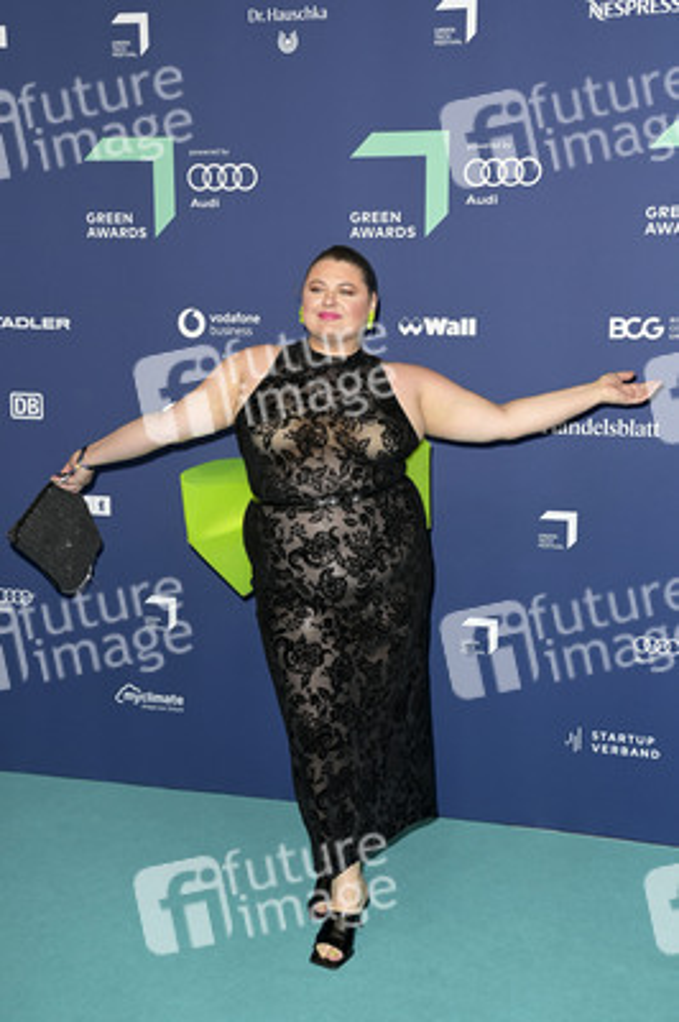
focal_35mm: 46
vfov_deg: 42.8
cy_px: 511
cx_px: 340
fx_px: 1304
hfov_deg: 29.2
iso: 800
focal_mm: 46
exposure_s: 1/250
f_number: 5.6
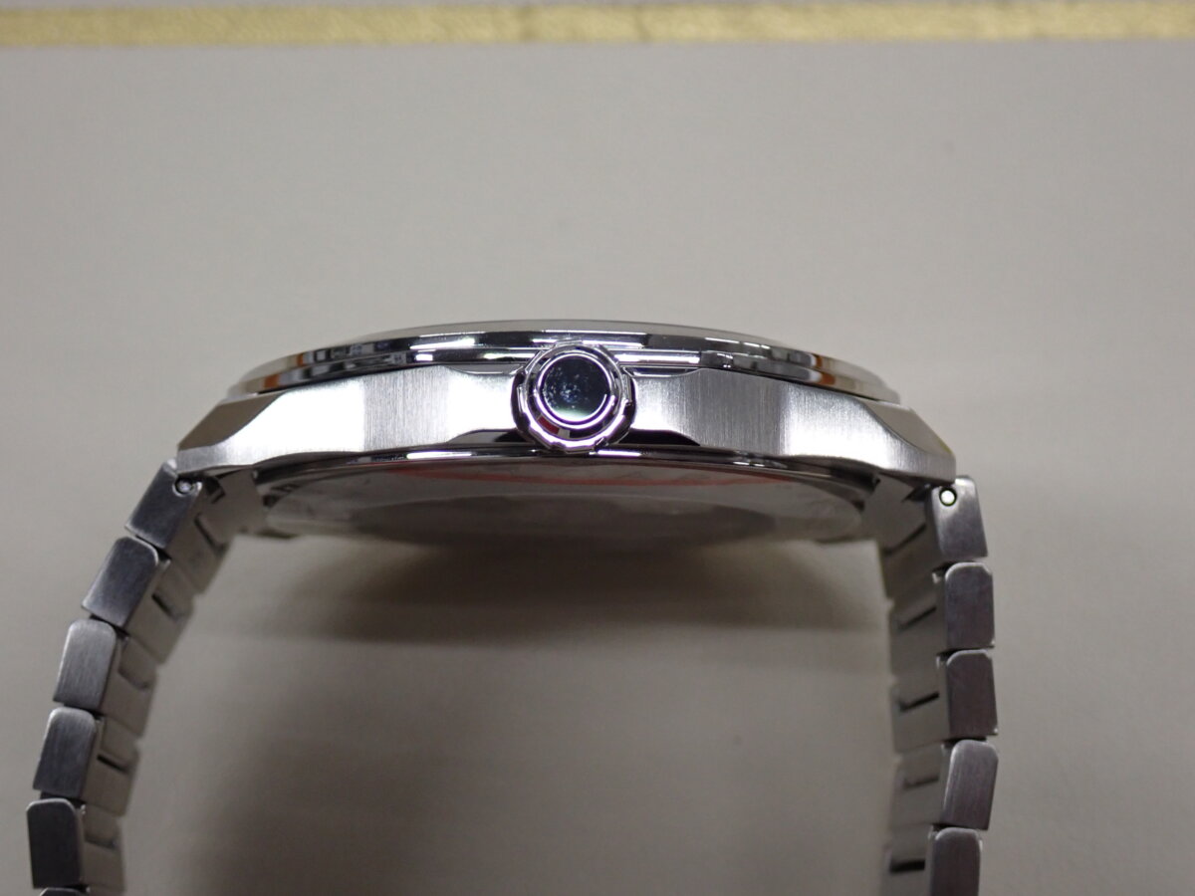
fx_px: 2831
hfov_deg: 23.8
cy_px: 448
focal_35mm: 82
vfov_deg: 18.0
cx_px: 598
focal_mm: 14.62
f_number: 4.3
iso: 320
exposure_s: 1/80
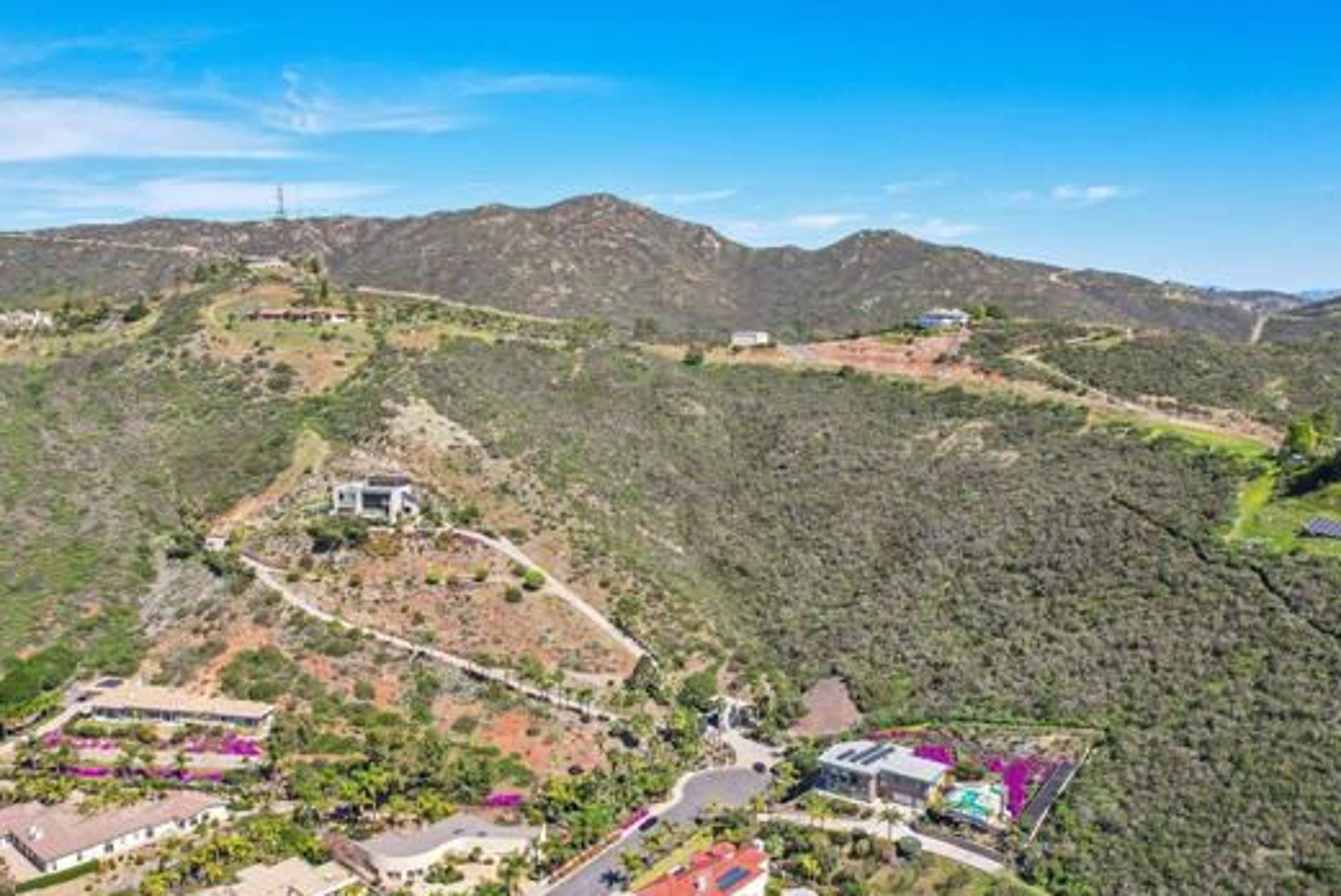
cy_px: 488
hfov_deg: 67.3
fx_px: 1006
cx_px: 716
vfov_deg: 47.9
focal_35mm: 27
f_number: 2.8
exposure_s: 1/1600
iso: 120
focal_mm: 8.4
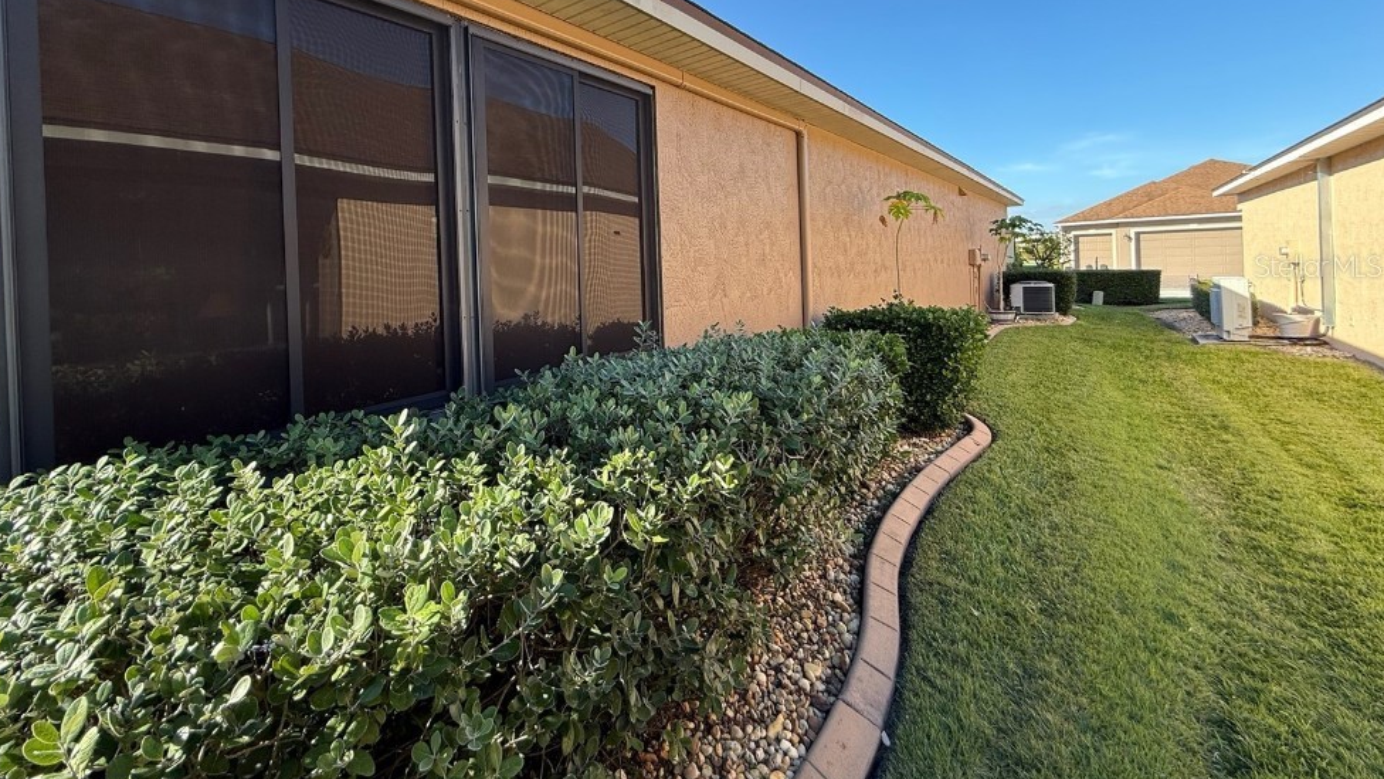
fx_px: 587
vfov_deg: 65.5
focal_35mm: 16
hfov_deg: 99.3
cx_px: 662
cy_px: 265
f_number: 2.2
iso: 64
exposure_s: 1/419
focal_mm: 2.22
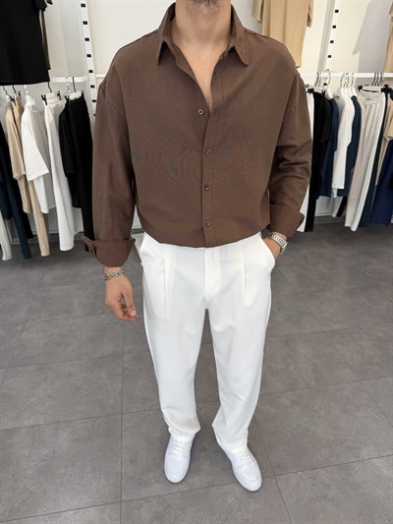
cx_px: 196
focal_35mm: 24
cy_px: 262
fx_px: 363
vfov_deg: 71.6
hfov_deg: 56.8
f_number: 1.78
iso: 64
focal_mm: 6.76
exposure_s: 1/251
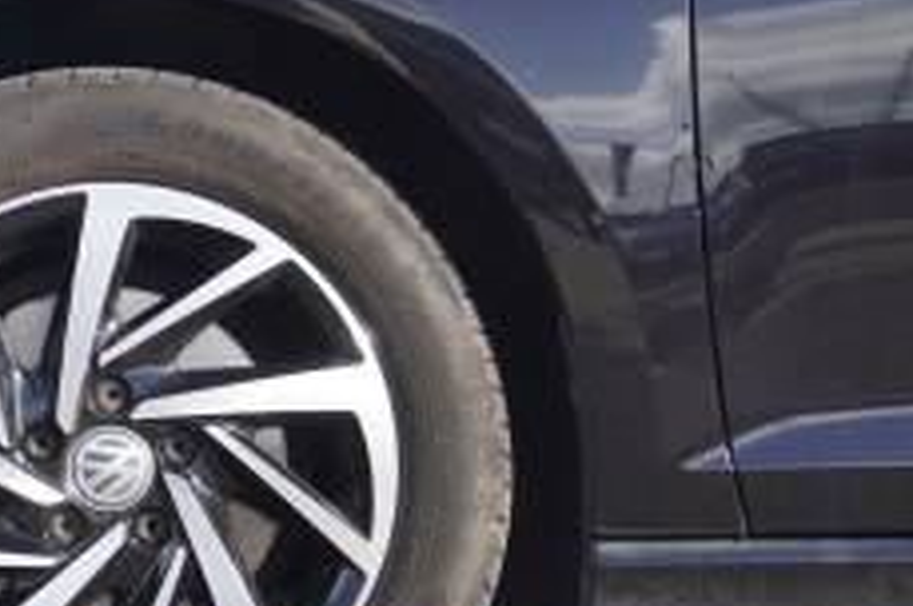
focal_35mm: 151
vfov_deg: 9.1
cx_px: -32
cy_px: 175
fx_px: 3824
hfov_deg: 13.4
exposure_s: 1/160
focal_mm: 36
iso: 160
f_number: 5.6
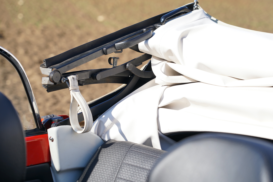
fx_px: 796
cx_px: 136
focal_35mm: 105
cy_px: 91
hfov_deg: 19.5
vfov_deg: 13.0
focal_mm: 105
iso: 100
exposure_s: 1/250
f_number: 5.6
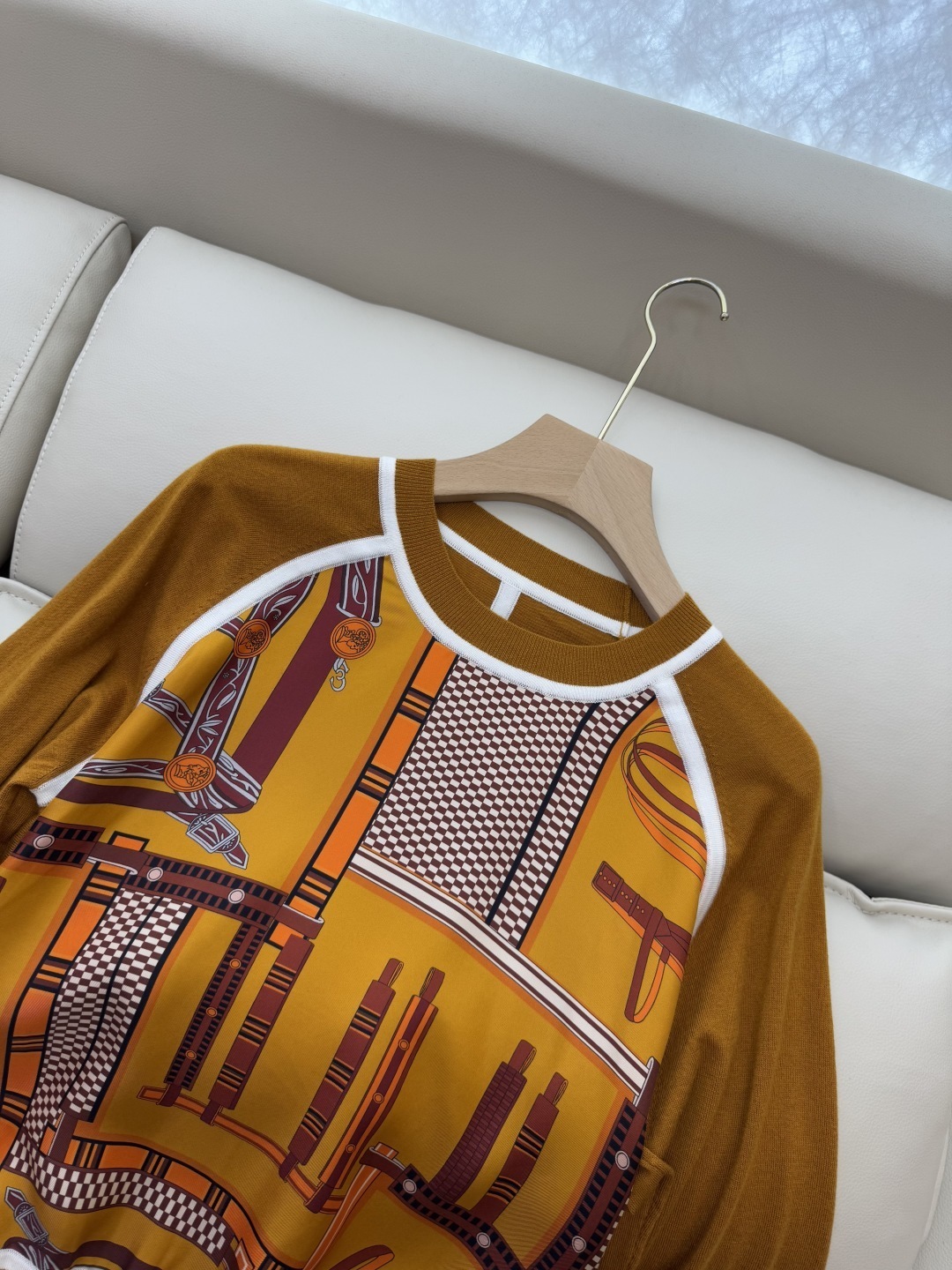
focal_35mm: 24
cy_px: 635
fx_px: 880
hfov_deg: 56.8
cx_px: 476
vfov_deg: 71.6
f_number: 1.78
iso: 64
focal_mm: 6.76
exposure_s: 1/194
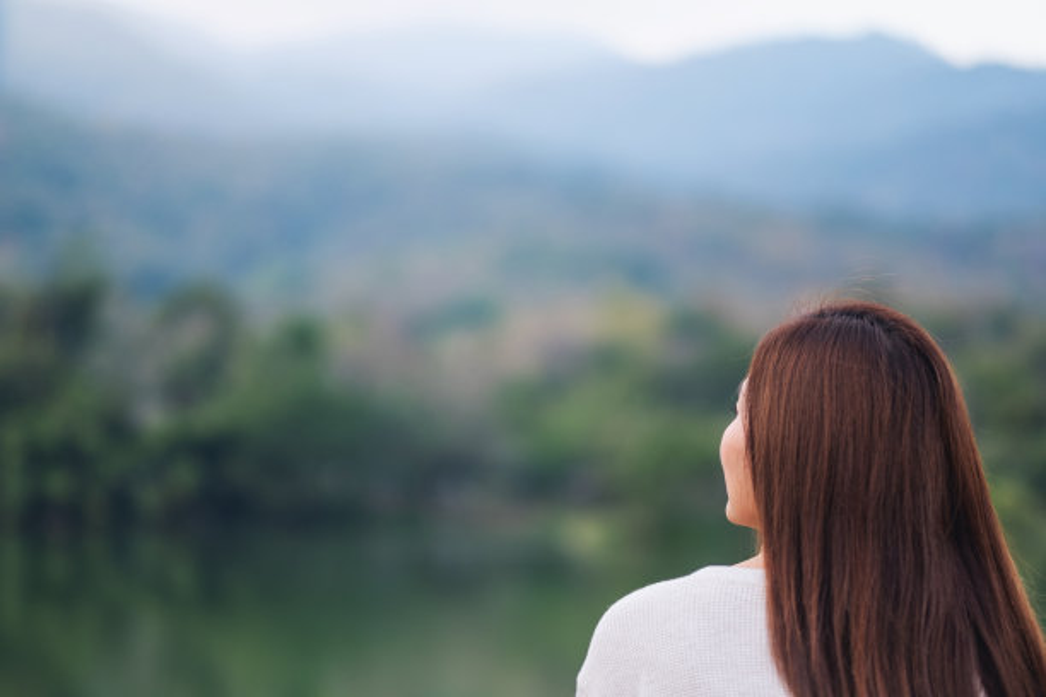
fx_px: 2440
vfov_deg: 16.3
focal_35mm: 84
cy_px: 348
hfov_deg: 24.2
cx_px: 523
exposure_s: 1/2500
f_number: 1.2
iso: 200
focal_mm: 56
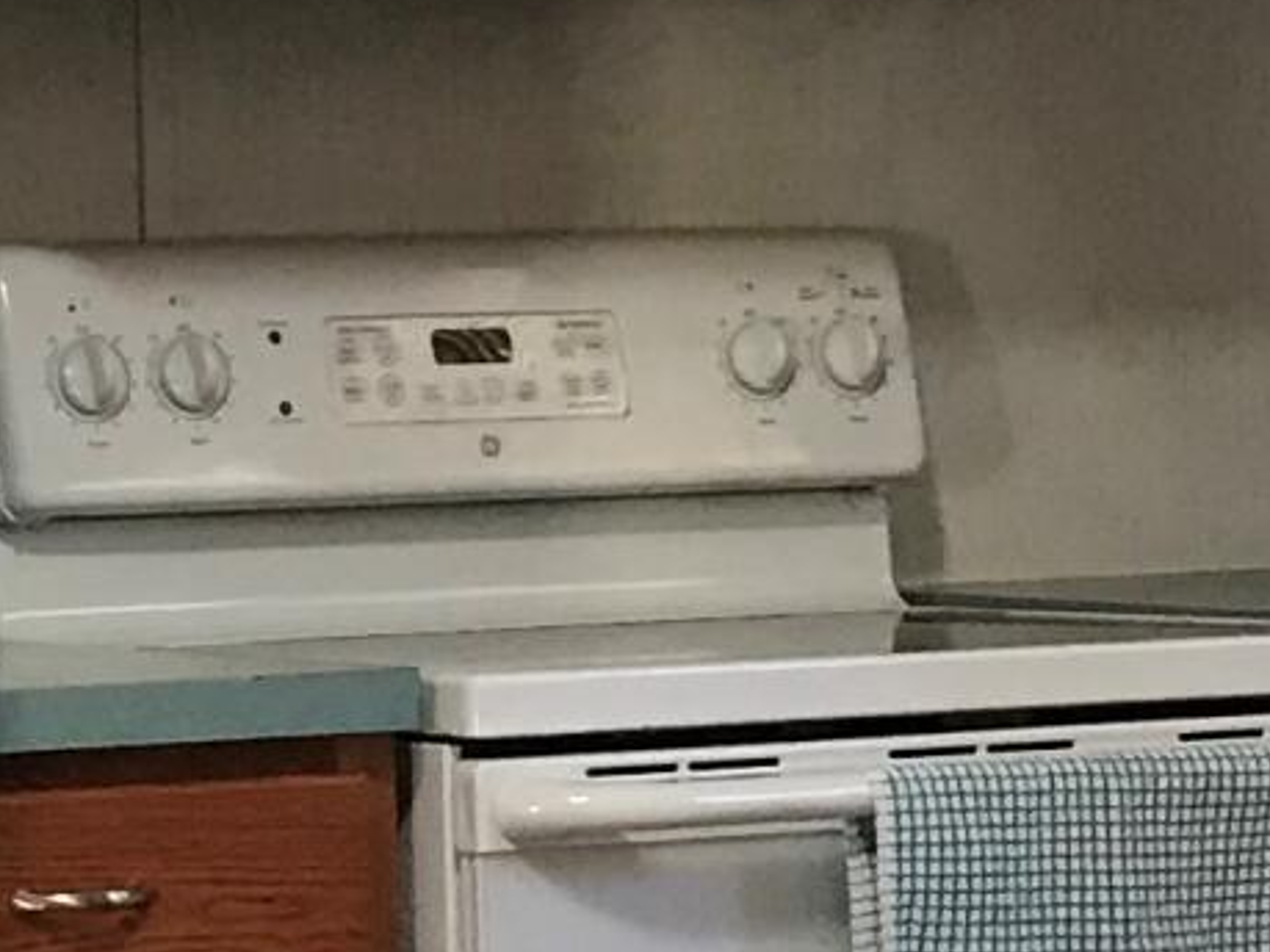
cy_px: 459
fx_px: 6712
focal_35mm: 183
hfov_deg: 10.6
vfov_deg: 8.1
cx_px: -241
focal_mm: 3.99
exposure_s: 1/15
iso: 40
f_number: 1.8
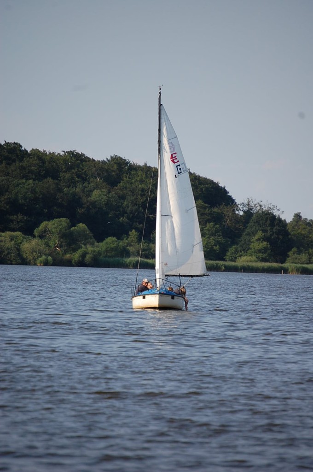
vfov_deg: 6.9
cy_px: 236
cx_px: 156
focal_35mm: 300
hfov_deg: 4.6
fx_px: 3923
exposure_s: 1/1600
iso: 400
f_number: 5.6
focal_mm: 200
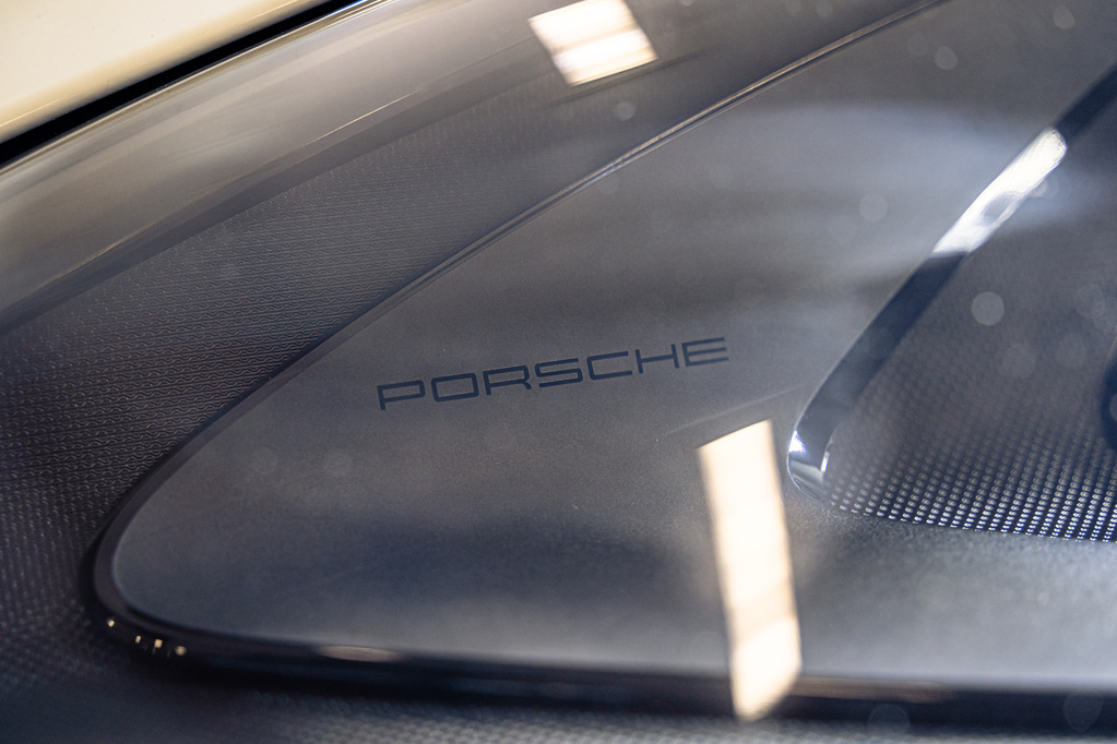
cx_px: 558
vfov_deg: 21.2
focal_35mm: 64
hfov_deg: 31.4
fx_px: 1986
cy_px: 372
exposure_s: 1/100
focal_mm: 64
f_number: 4
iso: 320
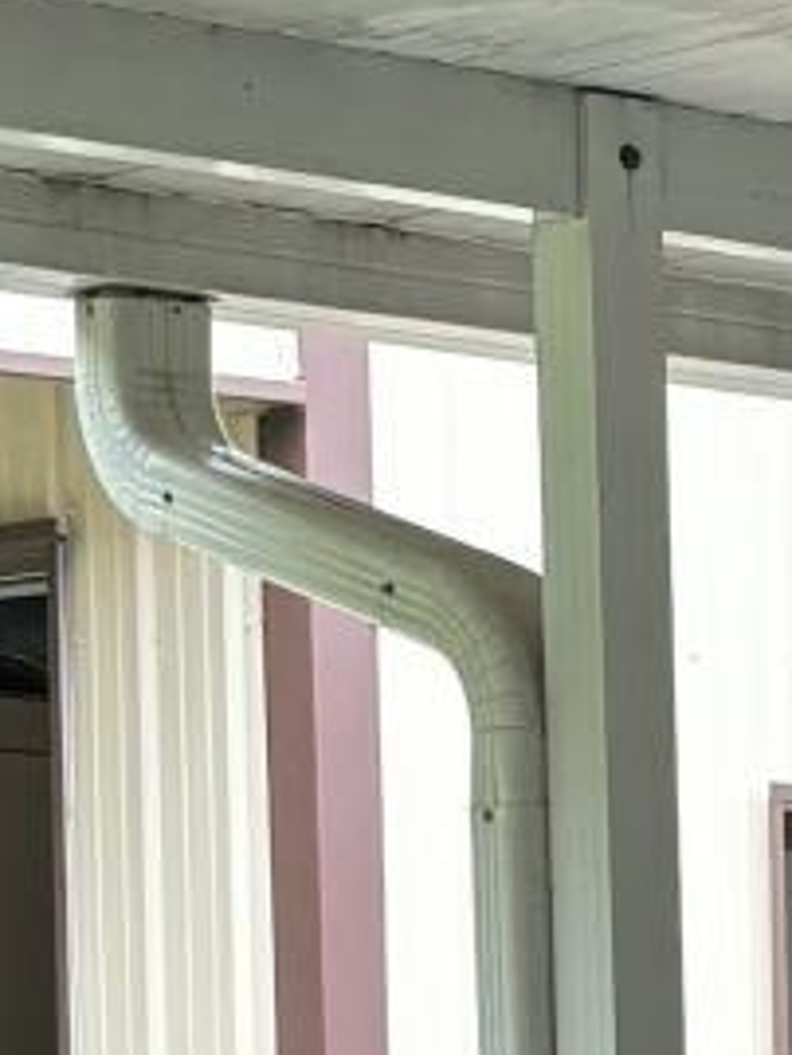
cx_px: 1709
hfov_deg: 7.3
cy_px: 1643
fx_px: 5883
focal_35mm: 193
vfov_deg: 9.9
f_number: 1.6
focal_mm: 5.96
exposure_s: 1/121
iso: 40
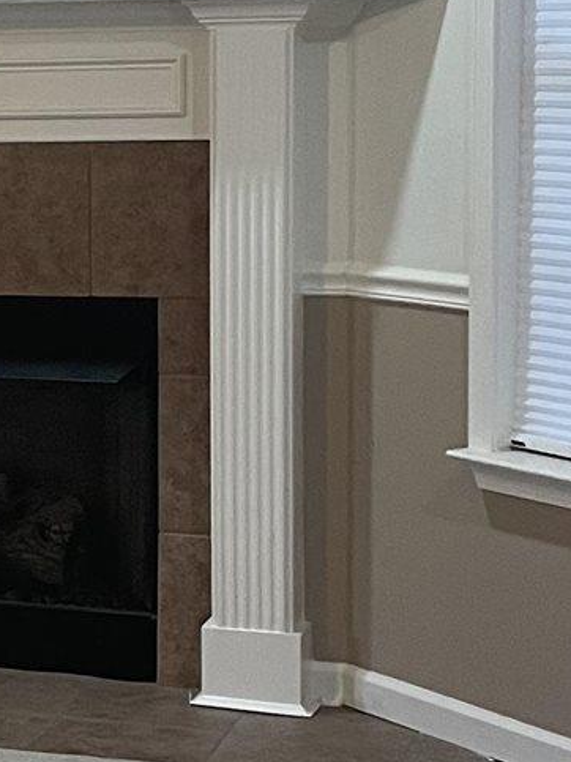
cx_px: -576
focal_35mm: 124
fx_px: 2728
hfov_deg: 10.9
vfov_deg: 15.9
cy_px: 333
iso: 125
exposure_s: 1/60
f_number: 1.6
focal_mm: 4.2
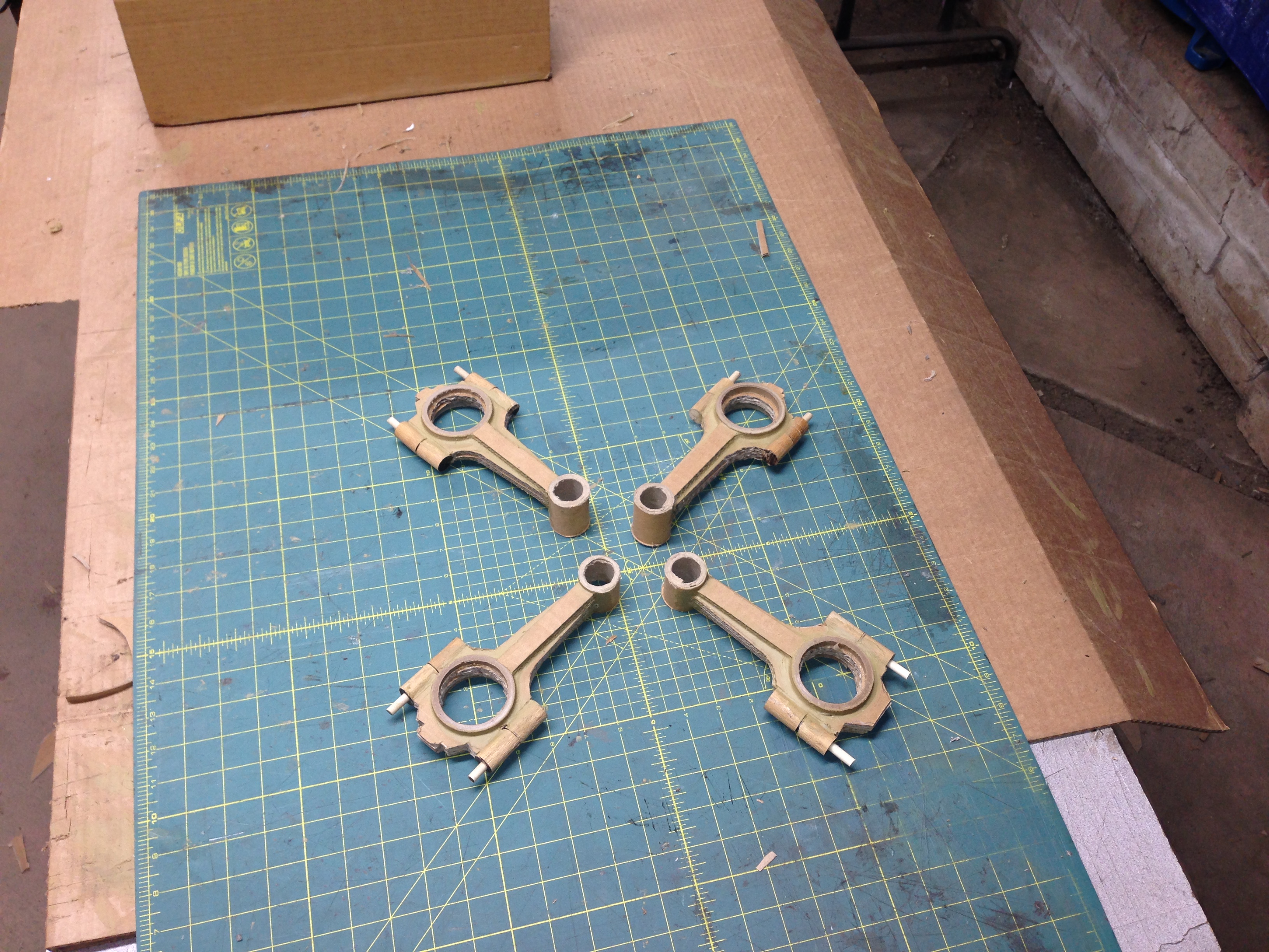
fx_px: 1210
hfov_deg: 55.4
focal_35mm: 33
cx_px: 634
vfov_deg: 42.9
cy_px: 476
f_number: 2.4
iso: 64
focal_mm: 4.12
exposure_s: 1/20
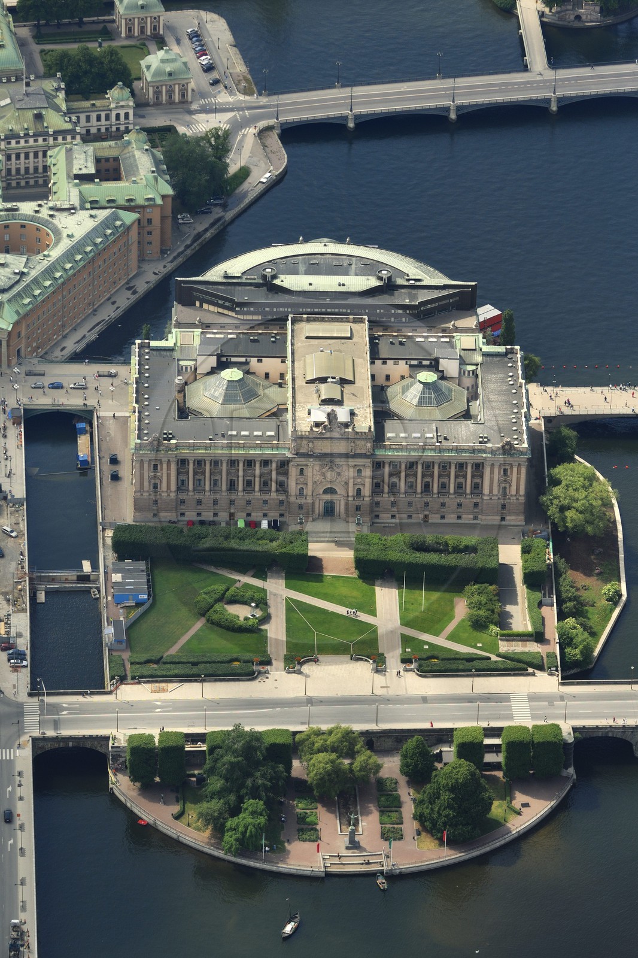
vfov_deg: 13.0
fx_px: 4188
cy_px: 479
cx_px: 319
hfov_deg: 8.7
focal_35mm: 158
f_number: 3.2
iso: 100
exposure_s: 1/1250
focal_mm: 105
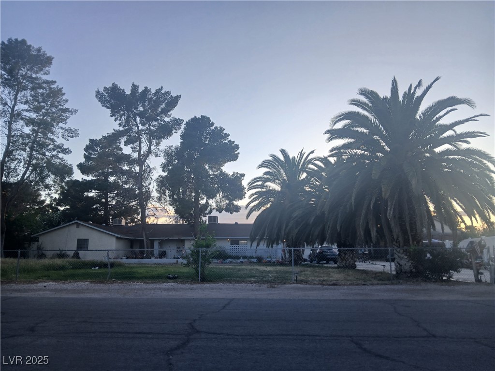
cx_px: 248
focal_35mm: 26
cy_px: 186
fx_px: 372
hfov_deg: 67.3
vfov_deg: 53.1
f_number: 1.8
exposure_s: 1/180
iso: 20
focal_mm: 3.98
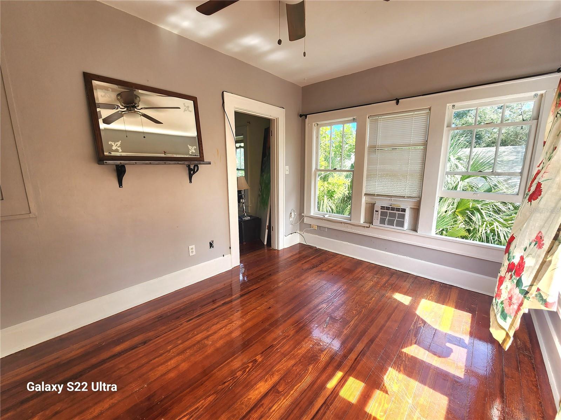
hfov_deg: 106.2
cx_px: 280
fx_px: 211
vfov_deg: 89.9
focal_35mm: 13
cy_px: 210
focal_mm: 2.2
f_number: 2.2
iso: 50
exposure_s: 1/120
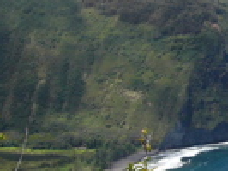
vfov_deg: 14.1
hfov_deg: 18.4
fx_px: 692
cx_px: 209
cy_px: 109
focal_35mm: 105
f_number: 8
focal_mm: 5.8
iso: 50
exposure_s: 1/160
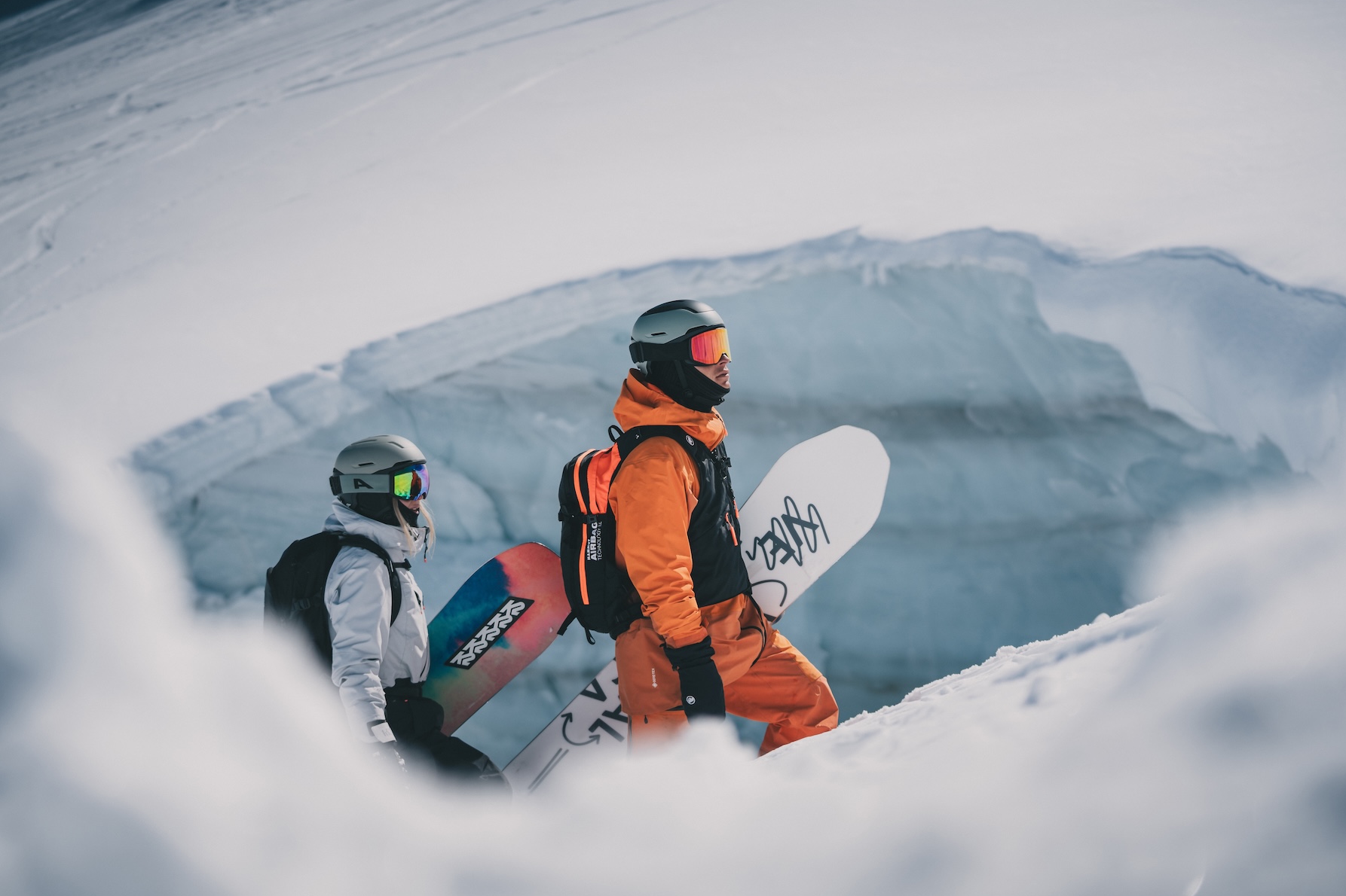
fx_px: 3140
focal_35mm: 84
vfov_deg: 16.3
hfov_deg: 24.2
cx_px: 717
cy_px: 472
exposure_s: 1/8000
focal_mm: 75
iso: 125
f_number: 2.8
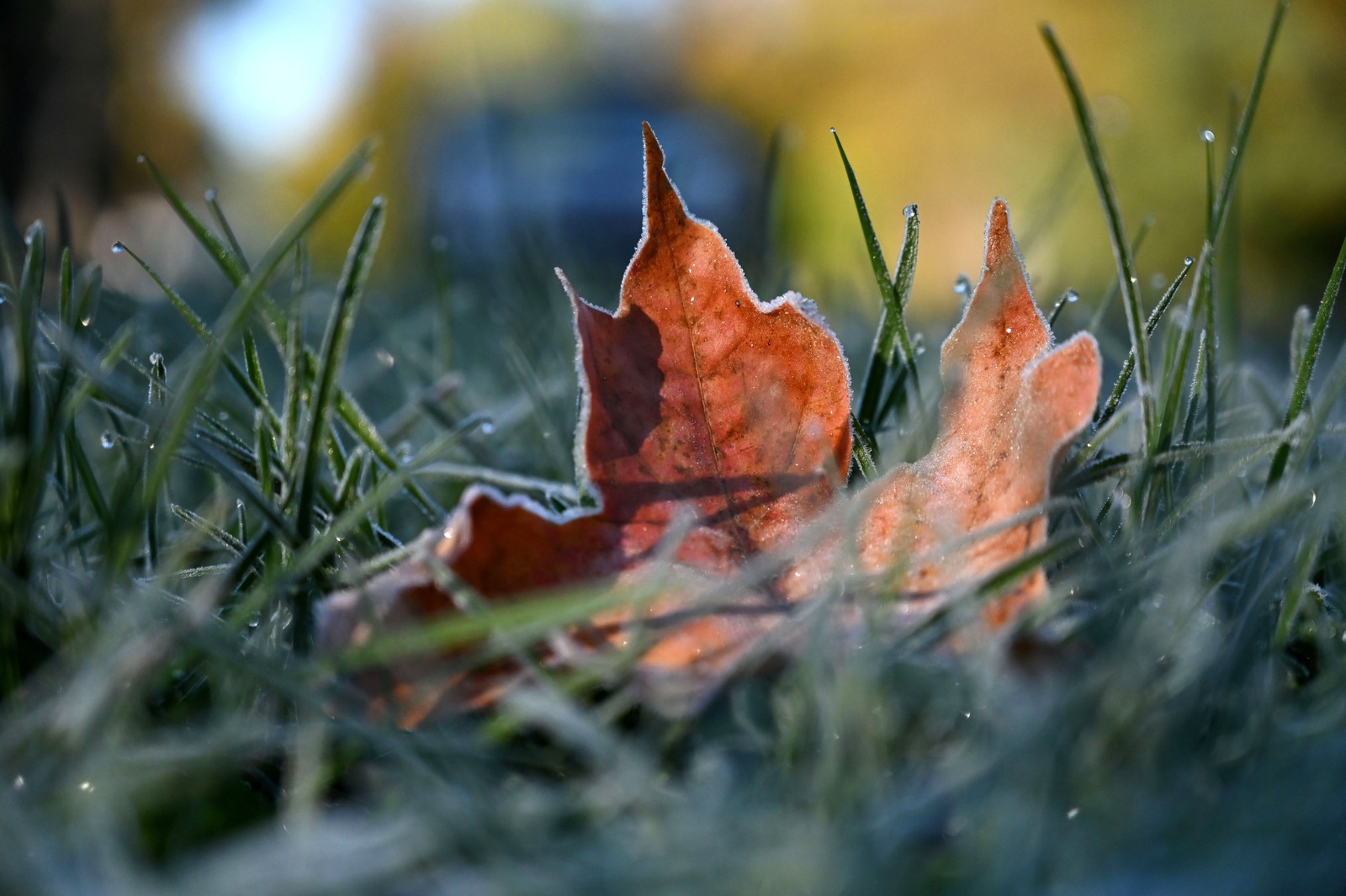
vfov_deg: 19.4
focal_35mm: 70
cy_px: 448
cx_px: 673
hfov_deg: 28.9
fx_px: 2616
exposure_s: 1/8000
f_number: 4
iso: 2000
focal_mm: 70
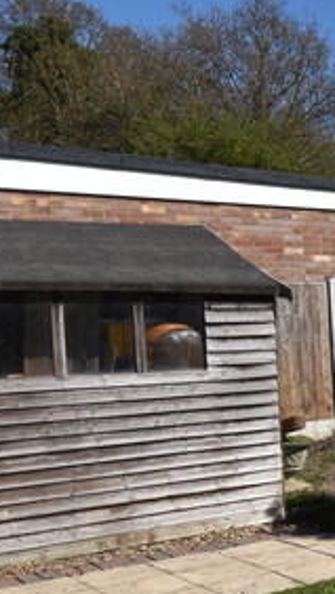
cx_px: 659
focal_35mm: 57
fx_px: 899
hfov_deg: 16.4
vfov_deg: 36.0
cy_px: 418
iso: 100
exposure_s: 1/200
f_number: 11
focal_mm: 10
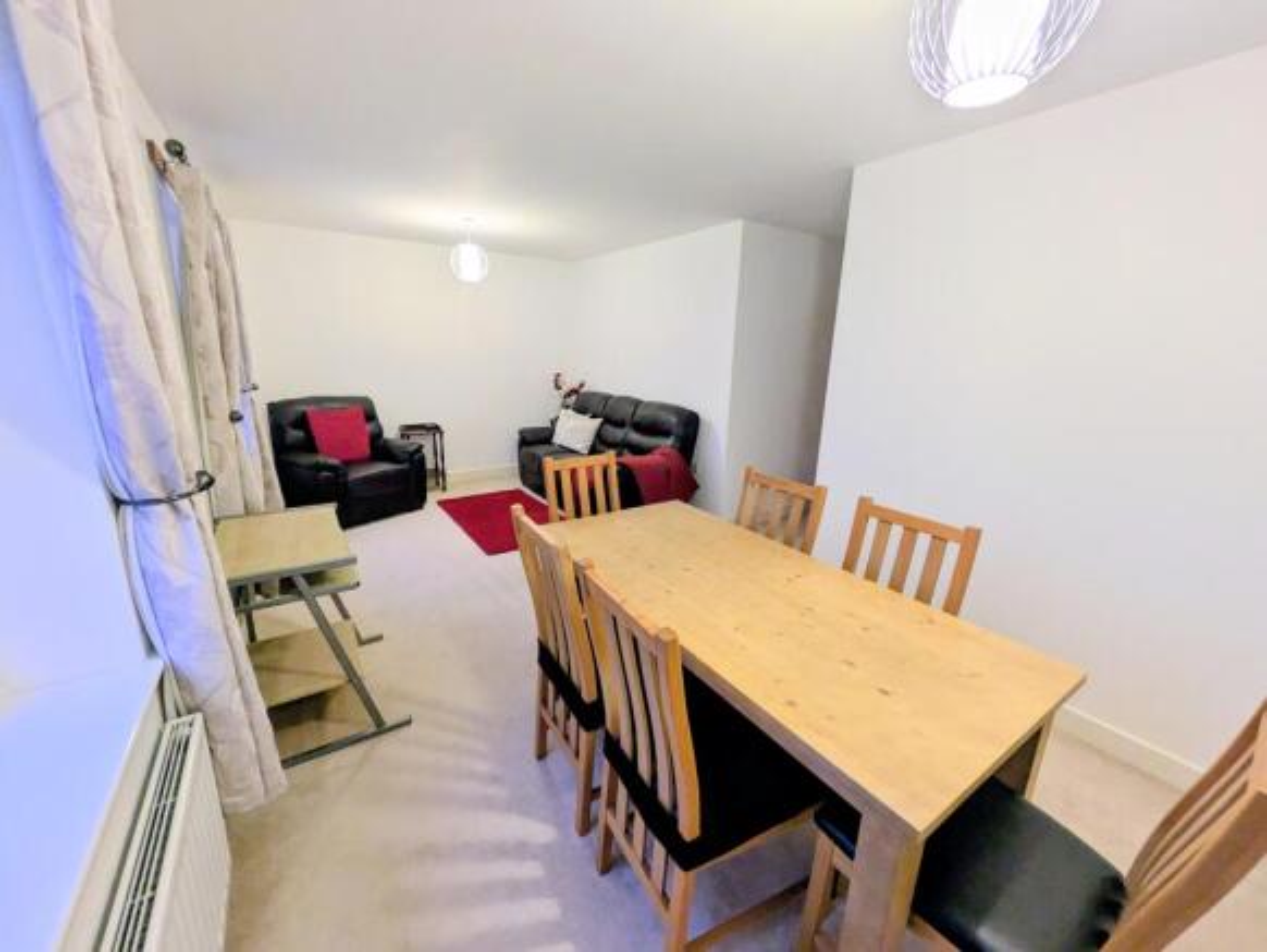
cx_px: 634
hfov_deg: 102.0
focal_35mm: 14
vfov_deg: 85.7
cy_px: 476
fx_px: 513
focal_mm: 1.83
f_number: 2.2
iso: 209
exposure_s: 1/33.3
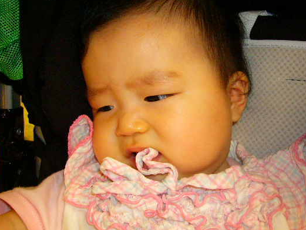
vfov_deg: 33.6
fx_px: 380
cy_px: 114
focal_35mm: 43
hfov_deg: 43.7
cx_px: 173
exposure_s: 1/60
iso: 400
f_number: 2.8
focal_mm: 5.8
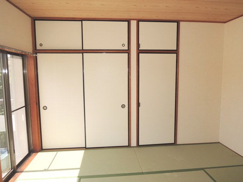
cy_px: 91
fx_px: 168
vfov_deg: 56.8
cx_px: 122
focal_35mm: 24
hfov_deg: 71.6
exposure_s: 1/640
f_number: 2.8
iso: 100
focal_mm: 4.3
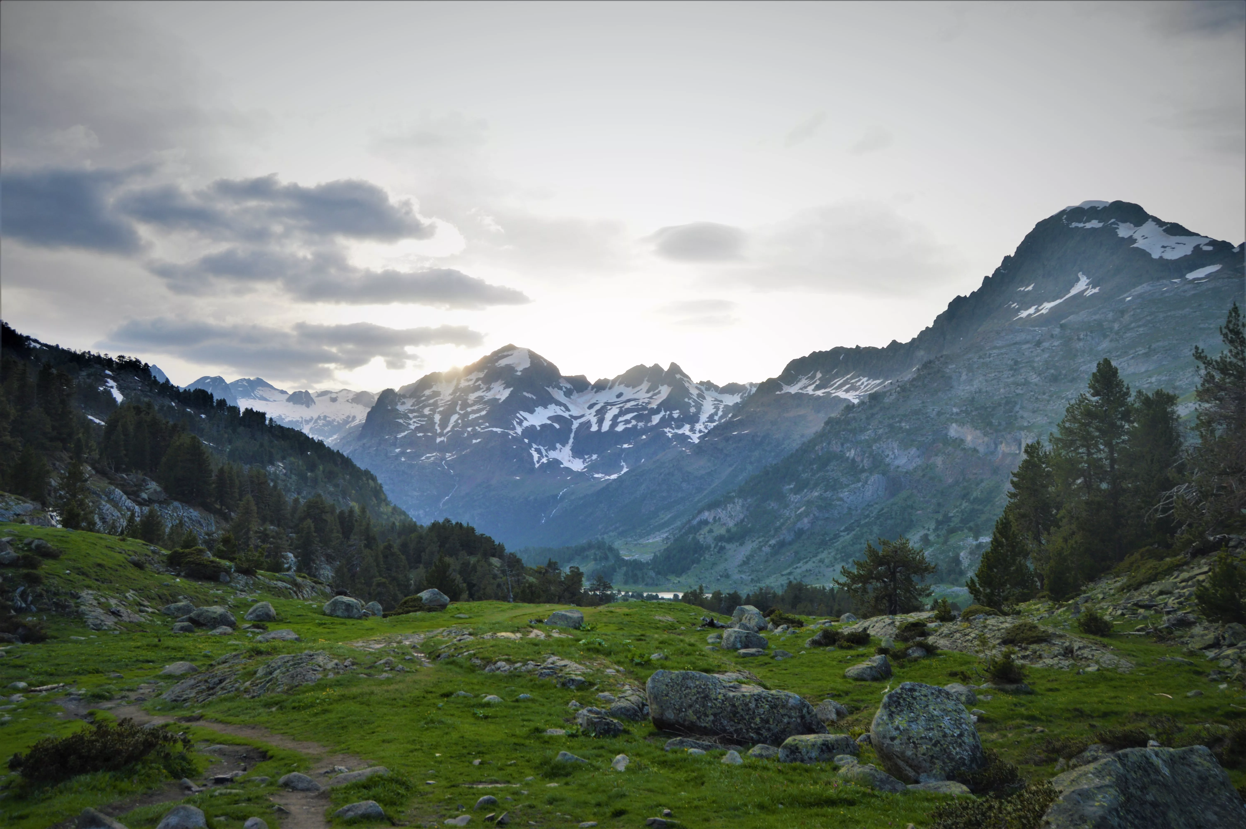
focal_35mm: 30
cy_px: 414
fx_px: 1037
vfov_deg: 43.5
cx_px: 623
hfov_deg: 62.0
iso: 100
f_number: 5.6
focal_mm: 20
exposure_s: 1/125
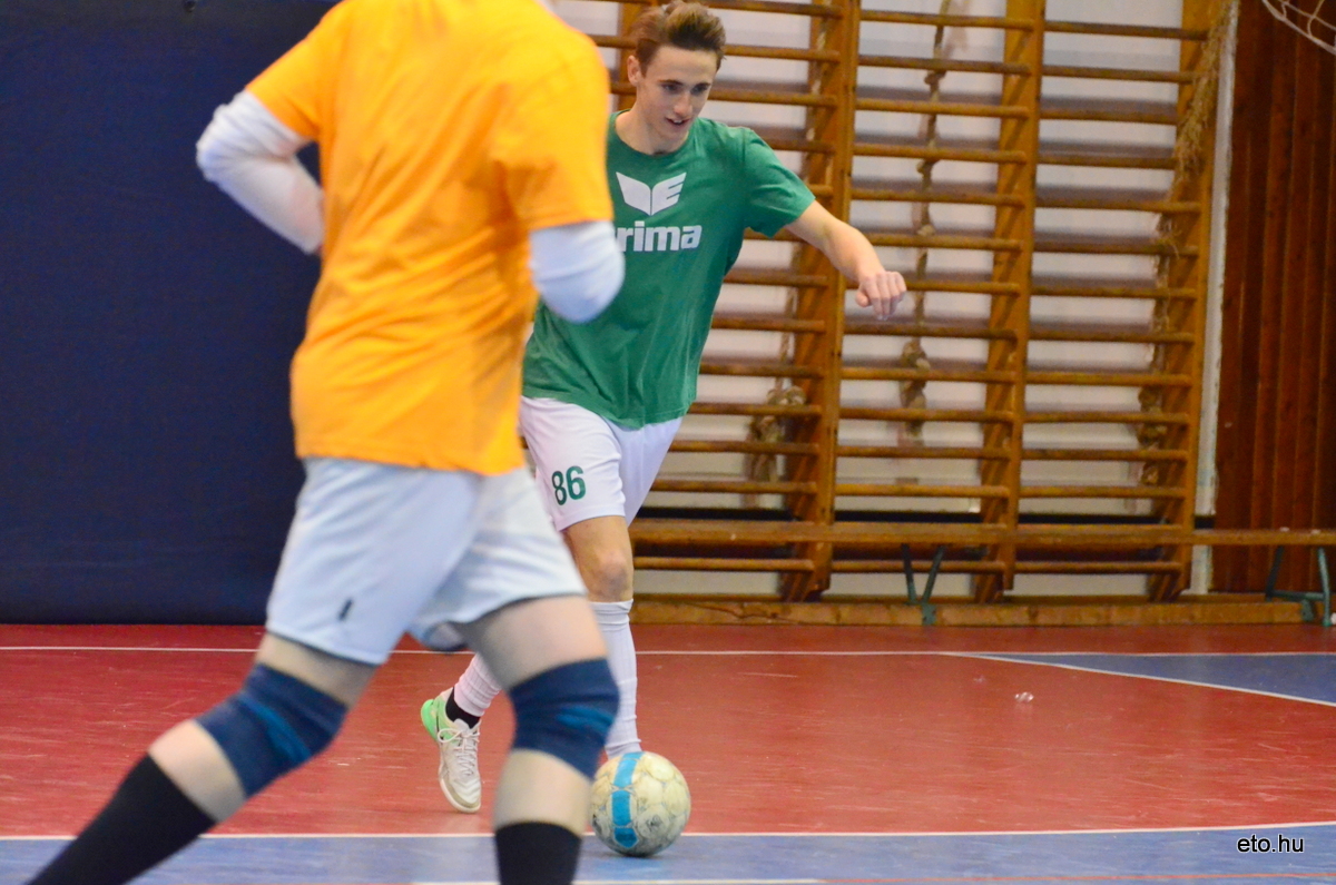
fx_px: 8056
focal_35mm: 218
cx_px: 668
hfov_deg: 9.5
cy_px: 442
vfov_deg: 6.3
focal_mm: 145
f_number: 5
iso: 6400
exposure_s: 1/640
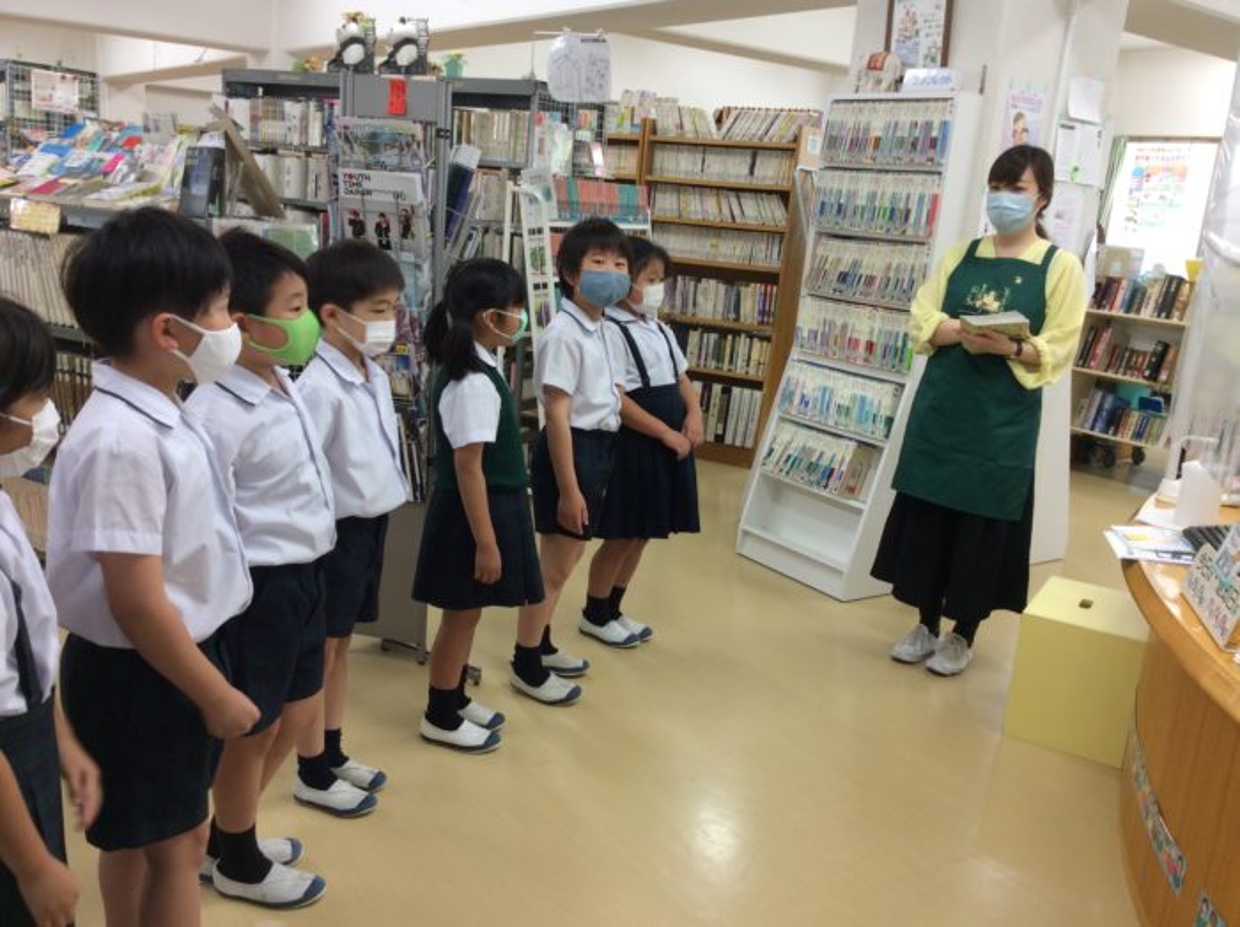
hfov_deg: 56.9
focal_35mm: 32
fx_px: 1145
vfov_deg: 44.1
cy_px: 464
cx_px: 620
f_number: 2.4
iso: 32
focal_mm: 3.3
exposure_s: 1/24
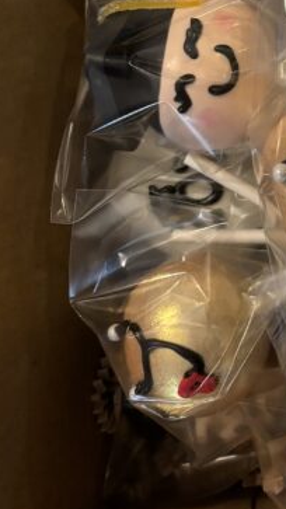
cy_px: -53
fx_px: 1079
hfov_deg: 13.8
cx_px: 485
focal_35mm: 80
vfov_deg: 24.7
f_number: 1.6
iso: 500
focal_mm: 5.96
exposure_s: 1/60
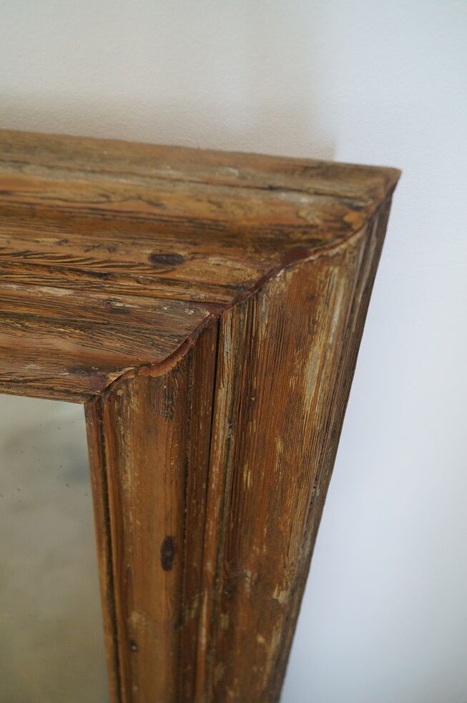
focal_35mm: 33
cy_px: 352
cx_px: 234
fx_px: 644
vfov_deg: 57.3
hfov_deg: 39.9
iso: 1000
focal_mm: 22
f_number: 4
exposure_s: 1/60
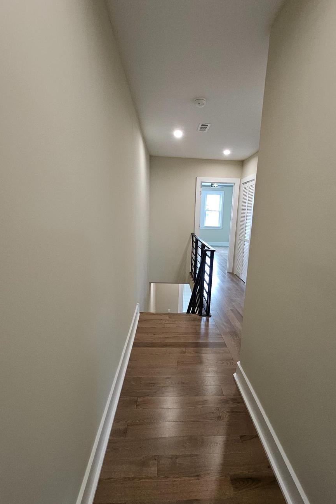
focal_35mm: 16
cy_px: 266
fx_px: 224
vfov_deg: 96.6
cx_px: 178
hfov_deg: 73.7
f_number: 2.2
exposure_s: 1/60
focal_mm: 1.74
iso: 200
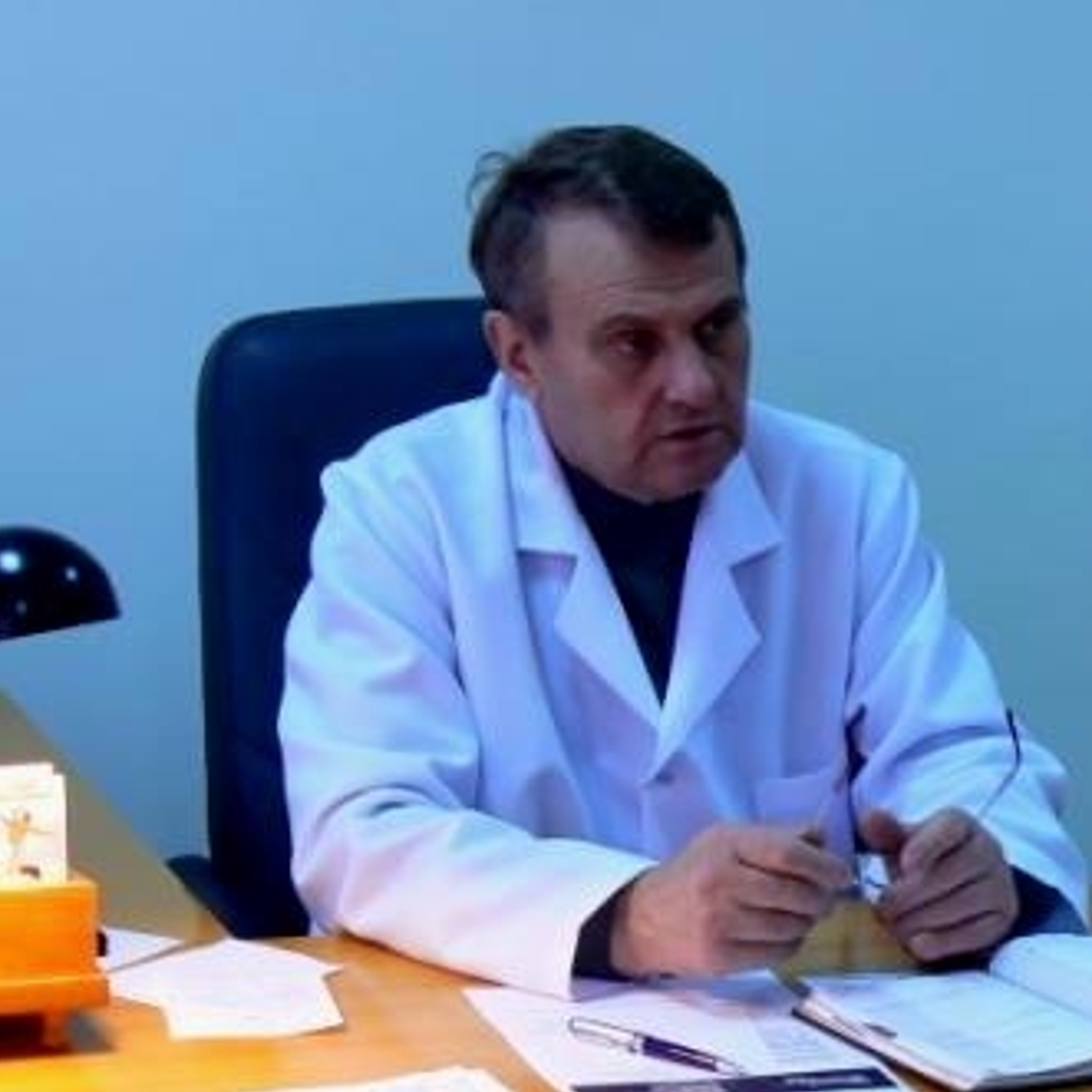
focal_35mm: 116
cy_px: 541
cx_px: 713
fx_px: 4140
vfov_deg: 15.0
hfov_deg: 15.0
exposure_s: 1/13
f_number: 3.2
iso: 100
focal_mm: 11.8
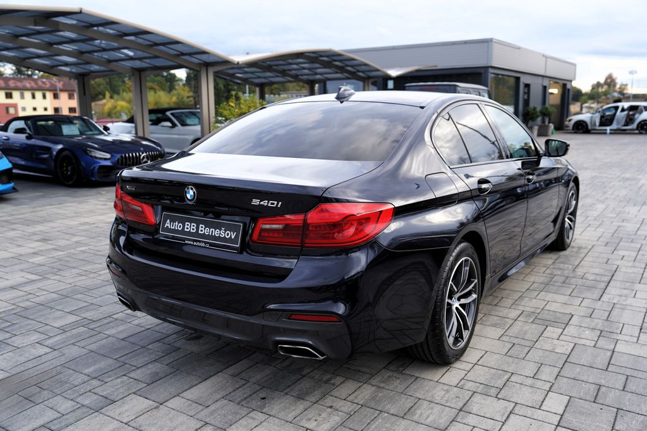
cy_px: 216
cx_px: 324
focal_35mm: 32
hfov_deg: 58.7
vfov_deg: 41.1
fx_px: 575
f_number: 3.2
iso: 100
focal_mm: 32
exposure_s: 1/50
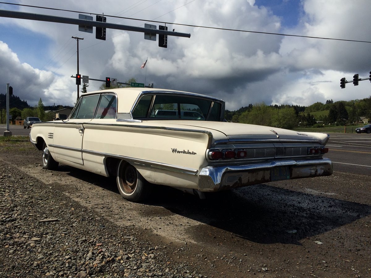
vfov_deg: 48.2
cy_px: 139
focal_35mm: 29
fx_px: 311
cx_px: 186
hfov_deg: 61.7
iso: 40
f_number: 2.2
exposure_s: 1/4566
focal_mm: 4.15
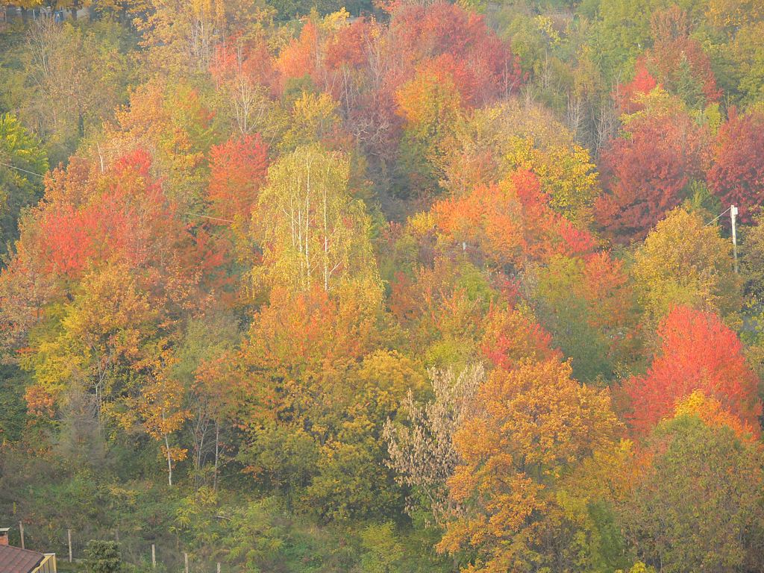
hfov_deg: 9.1
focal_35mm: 218
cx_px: 382
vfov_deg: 6.8
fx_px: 4811
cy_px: 286
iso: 80
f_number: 3.6
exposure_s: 1/125
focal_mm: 46
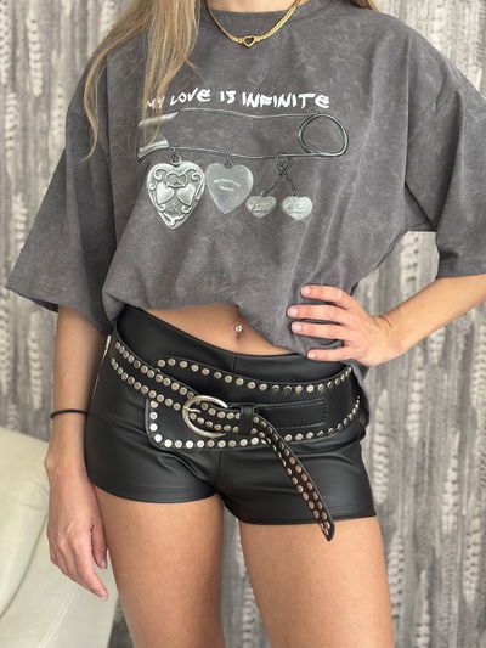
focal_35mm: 52
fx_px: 973
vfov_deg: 36.8
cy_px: 324
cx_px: 243
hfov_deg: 28.0
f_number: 1.6
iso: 40
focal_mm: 5.96
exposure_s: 1/121
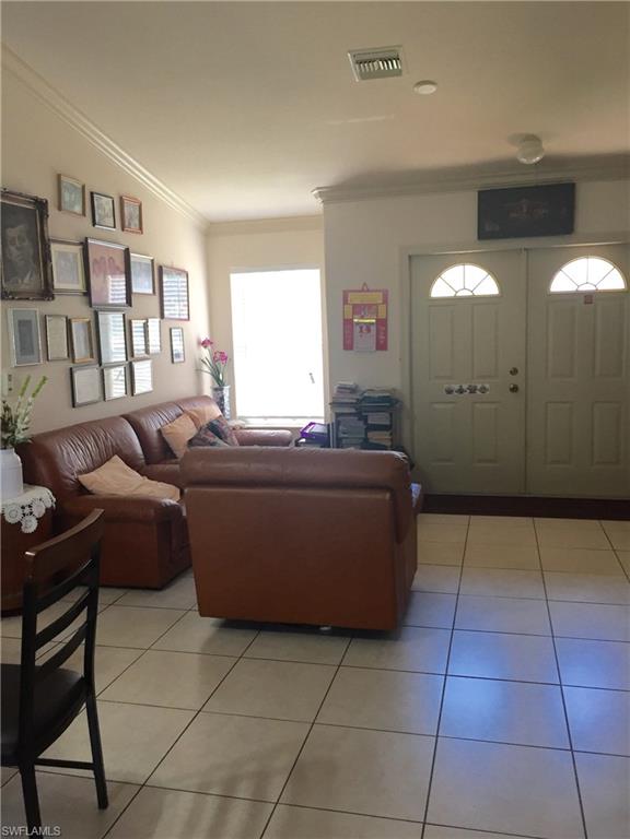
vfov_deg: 61.7
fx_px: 704
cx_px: 315
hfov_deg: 48.2
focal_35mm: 29
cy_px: 420
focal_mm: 4.15
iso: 32
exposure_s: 1/30
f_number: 2.2
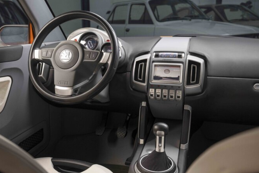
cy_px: 96
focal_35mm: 37
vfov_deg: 35.9
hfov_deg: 51.7
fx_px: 266
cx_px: 110
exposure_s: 1/10
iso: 640
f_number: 5
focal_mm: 32
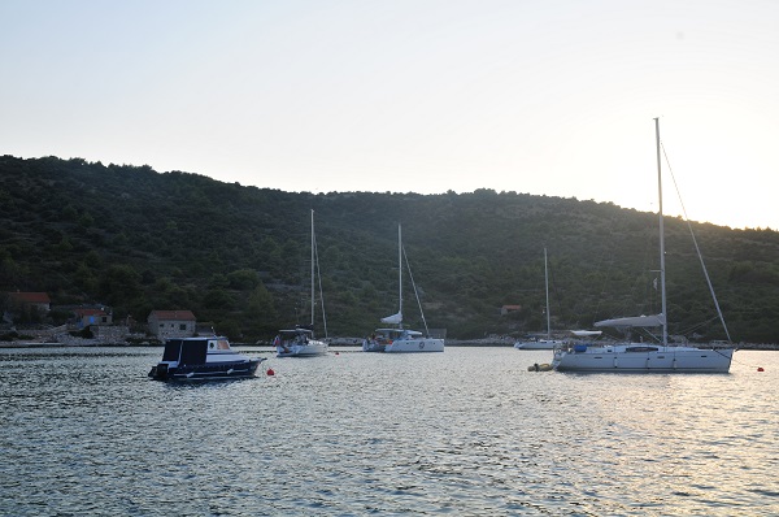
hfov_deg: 45.0
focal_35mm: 44
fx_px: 940
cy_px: 258
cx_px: 390
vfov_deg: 30.7
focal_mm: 29
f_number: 11
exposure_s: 1/125
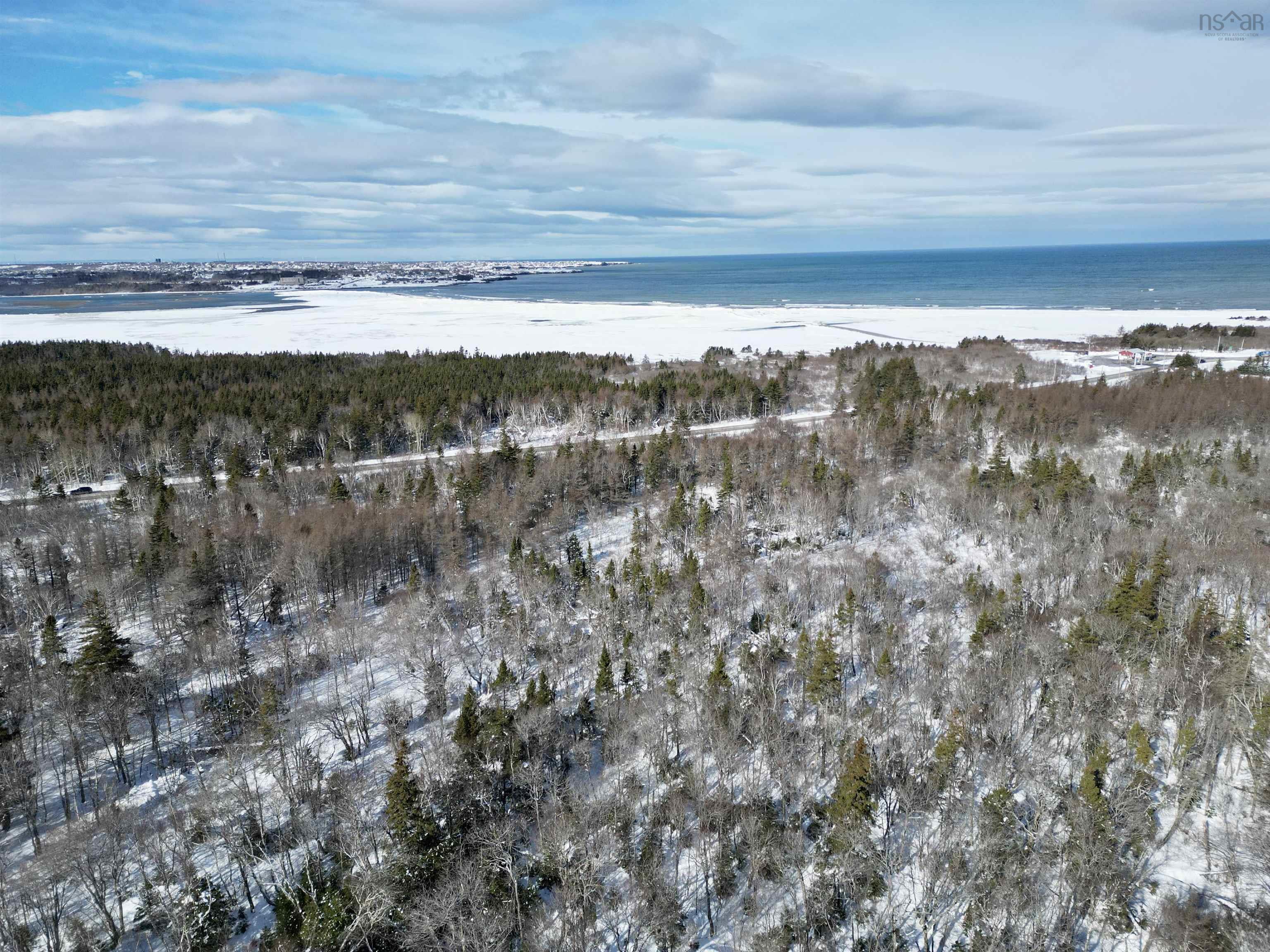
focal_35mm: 24
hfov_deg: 71.6
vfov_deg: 56.8
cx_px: 635
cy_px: 476
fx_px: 881
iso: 140
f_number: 1.7
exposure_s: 1/4000
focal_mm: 6.72
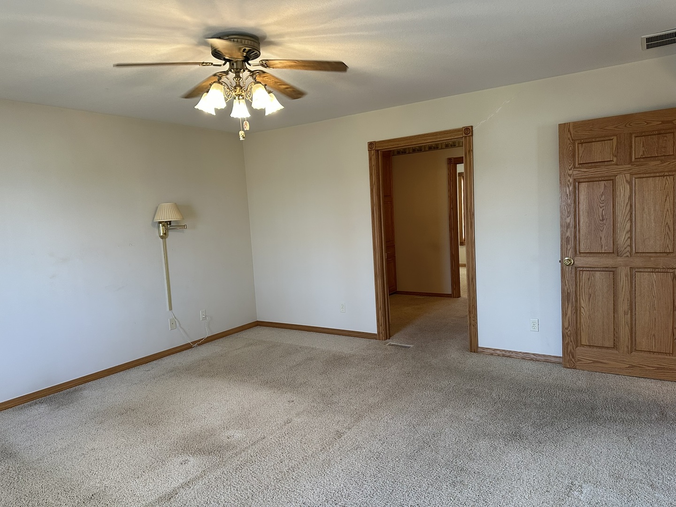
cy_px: 254
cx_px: 338
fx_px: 469
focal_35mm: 24
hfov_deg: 71.6
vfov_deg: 56.8
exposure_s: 1/120
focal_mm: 6.86
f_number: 1.78
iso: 200
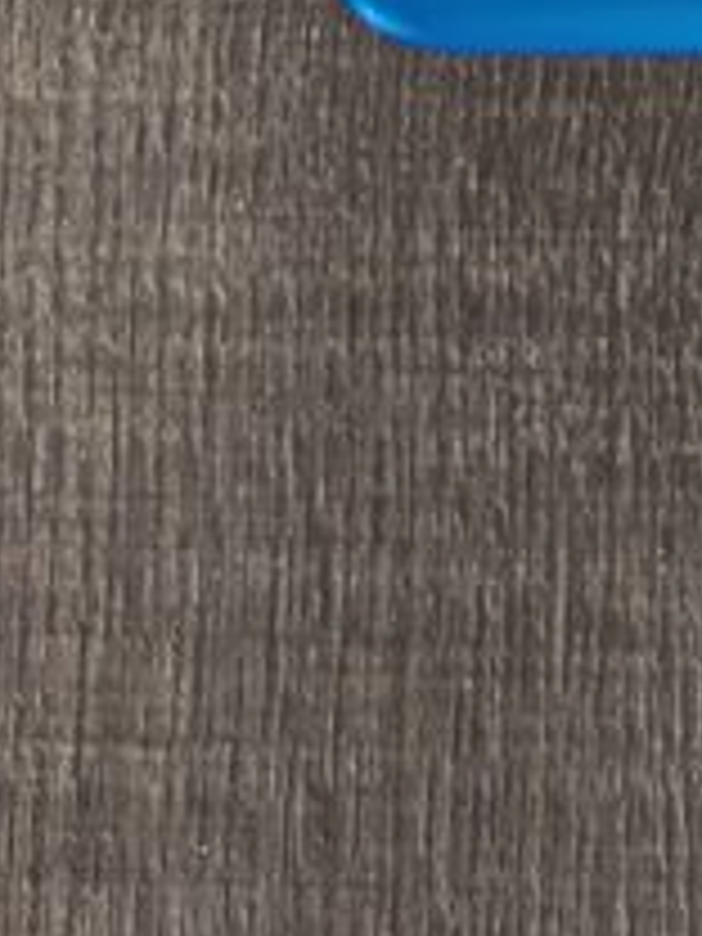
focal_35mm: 130
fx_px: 3515
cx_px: 792
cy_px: -1161
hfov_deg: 11.2
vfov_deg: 12.5
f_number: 1.9
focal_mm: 6.12
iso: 640
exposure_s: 1/100
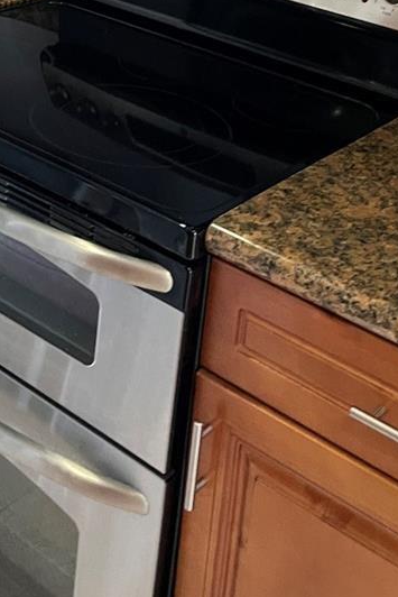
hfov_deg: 22.0
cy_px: -34
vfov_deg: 30.0
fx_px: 1011
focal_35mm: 61
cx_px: 90
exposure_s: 1/33
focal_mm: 5.1
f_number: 1.6
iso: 640
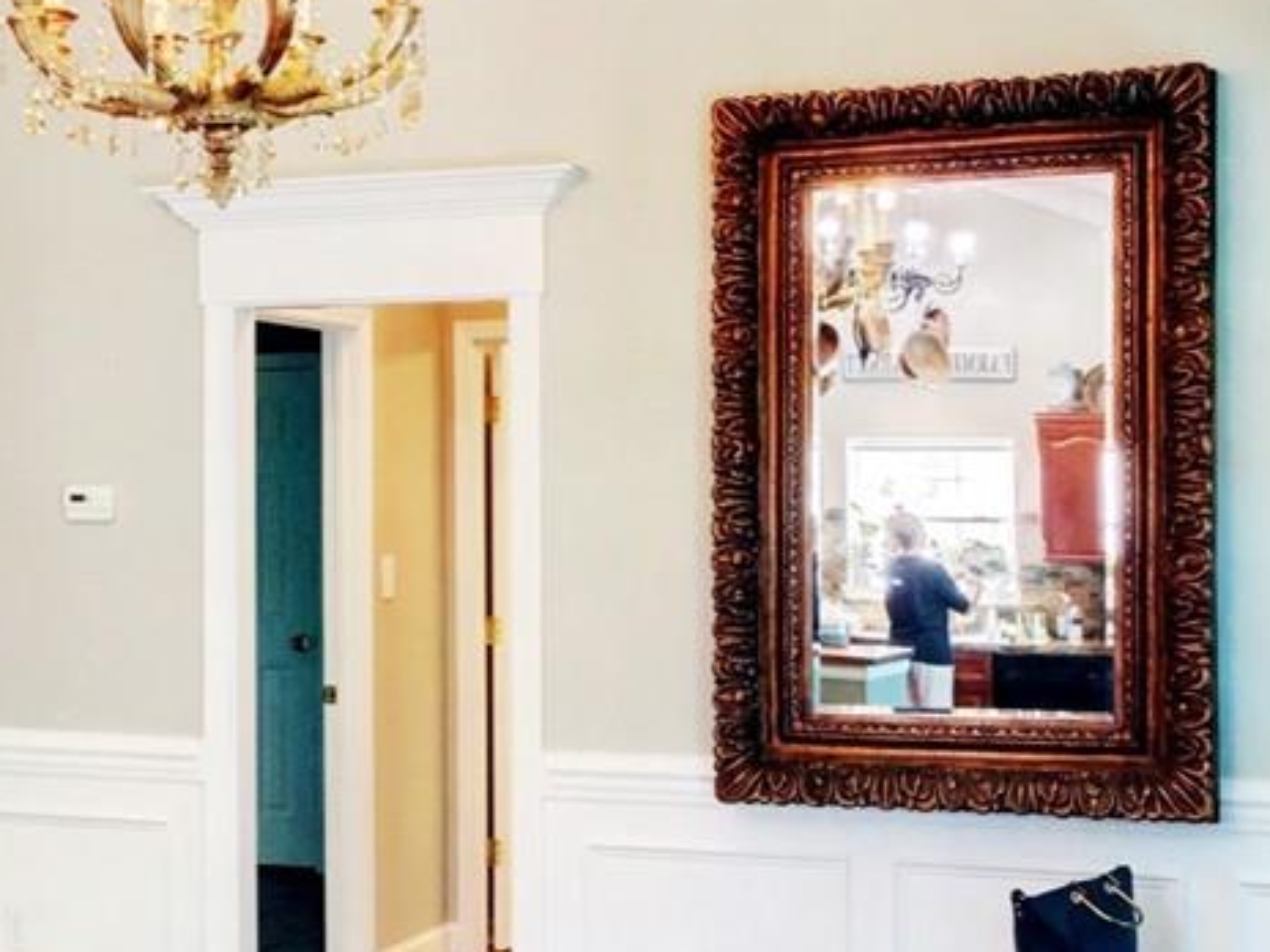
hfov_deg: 30.1
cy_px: 528
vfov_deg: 22.9
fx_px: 2348
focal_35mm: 64
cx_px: 452
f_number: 2.2
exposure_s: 1/33
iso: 125
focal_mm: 4.15
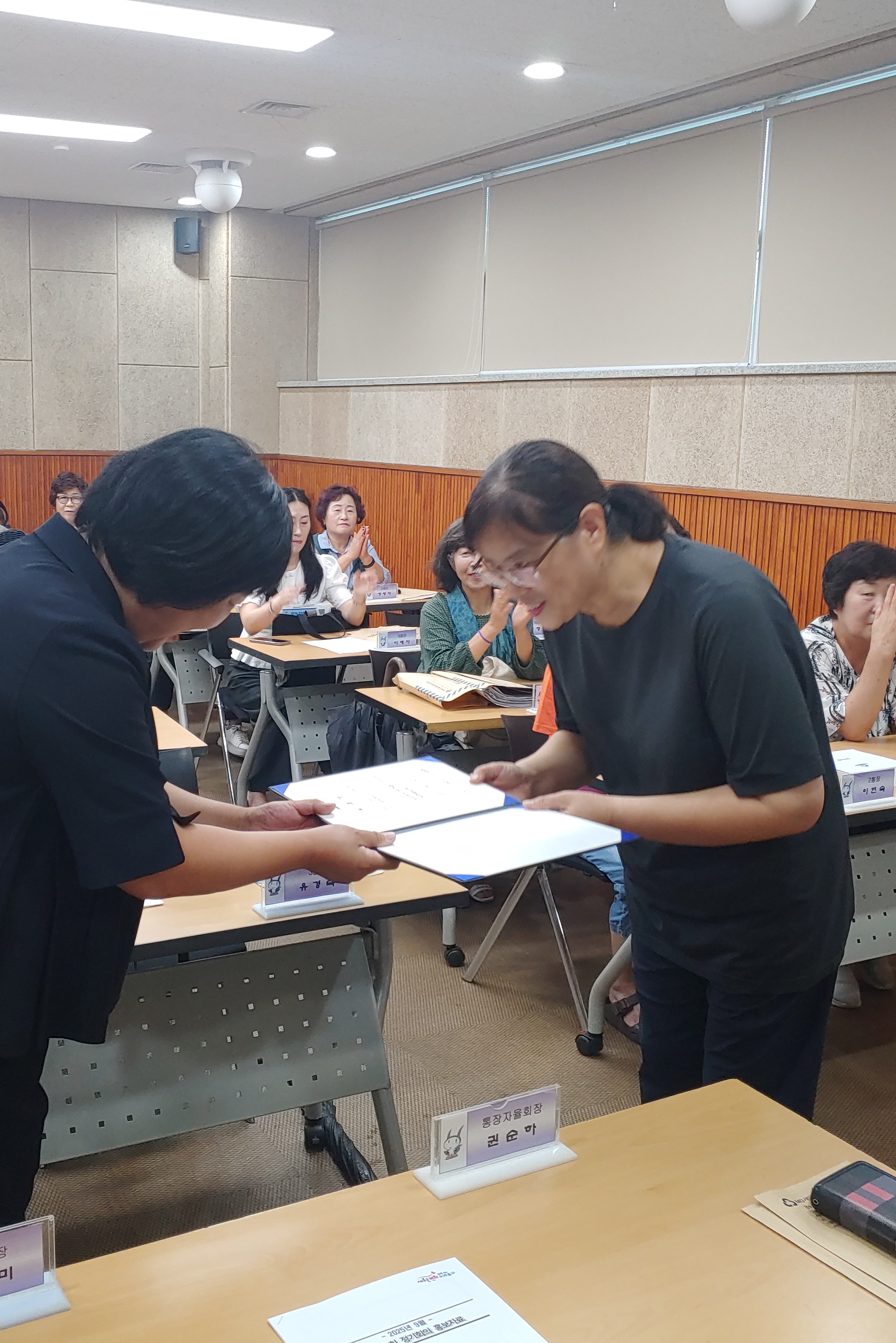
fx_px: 1306
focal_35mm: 35
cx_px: 313
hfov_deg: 37.5
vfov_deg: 54.4
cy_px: 675
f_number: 1.5
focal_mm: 4.23
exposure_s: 1/60
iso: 100
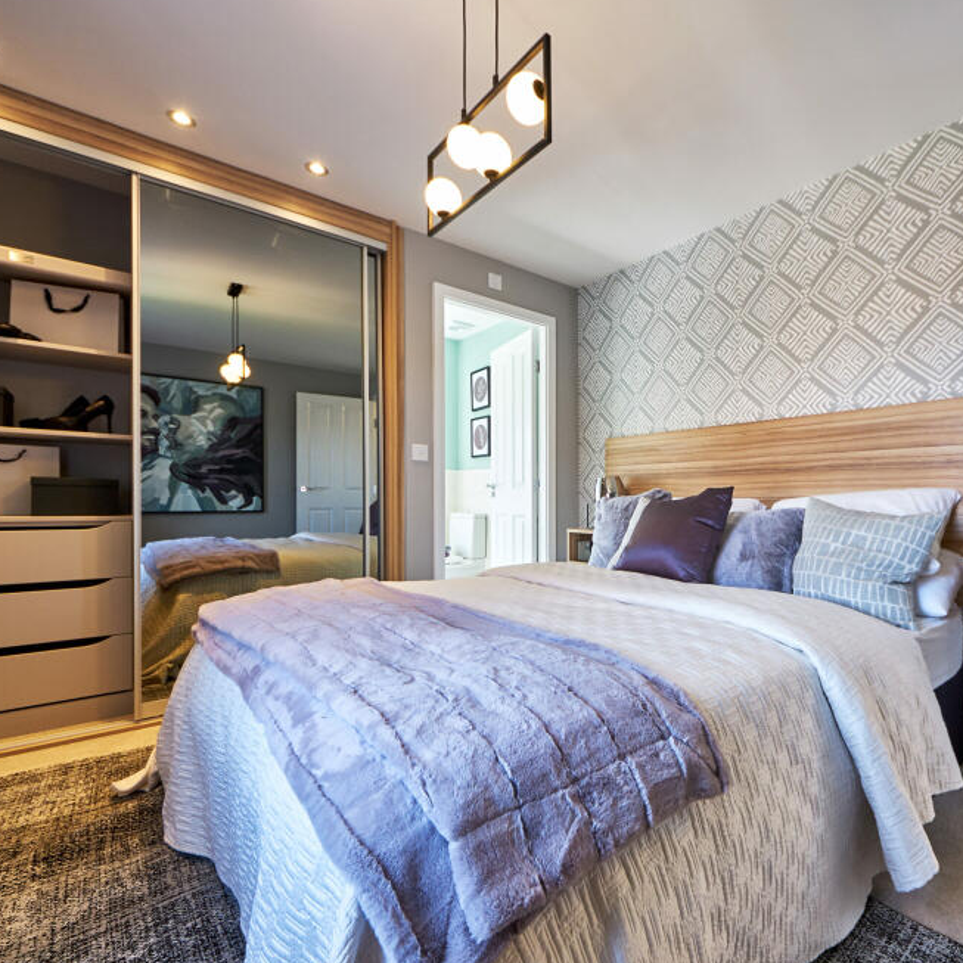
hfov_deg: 86.0
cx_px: 593
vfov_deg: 87.4
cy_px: 493
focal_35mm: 16
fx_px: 504
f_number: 7.1
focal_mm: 8
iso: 200
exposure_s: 1/8
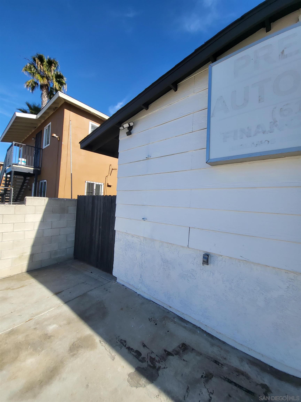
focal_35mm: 13
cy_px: 201
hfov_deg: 89.9
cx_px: 150
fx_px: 151
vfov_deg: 106.2
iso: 32
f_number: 2.2
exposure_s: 1/836
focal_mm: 1.74
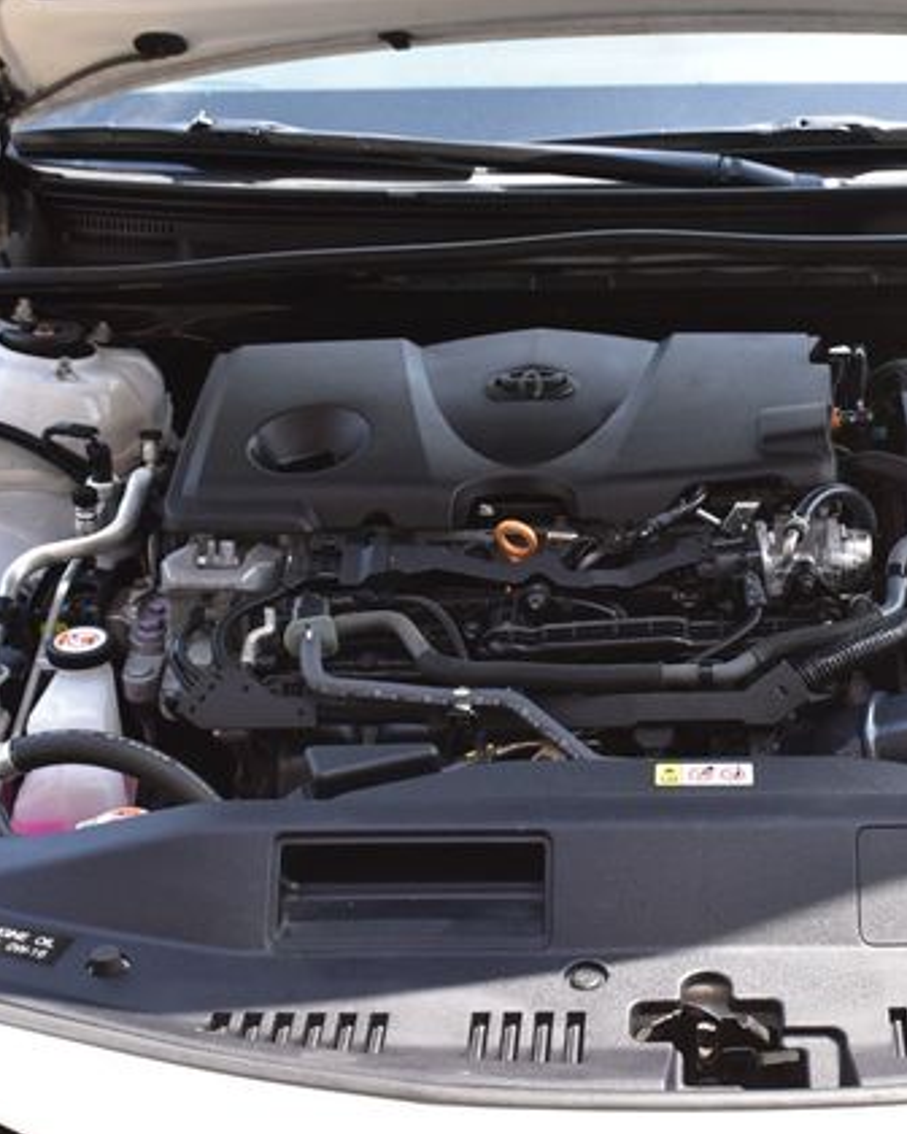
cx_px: 702
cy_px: 570
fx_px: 2013
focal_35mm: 60
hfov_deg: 25.0
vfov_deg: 31.5
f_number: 9
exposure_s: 1/160
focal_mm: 28
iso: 400
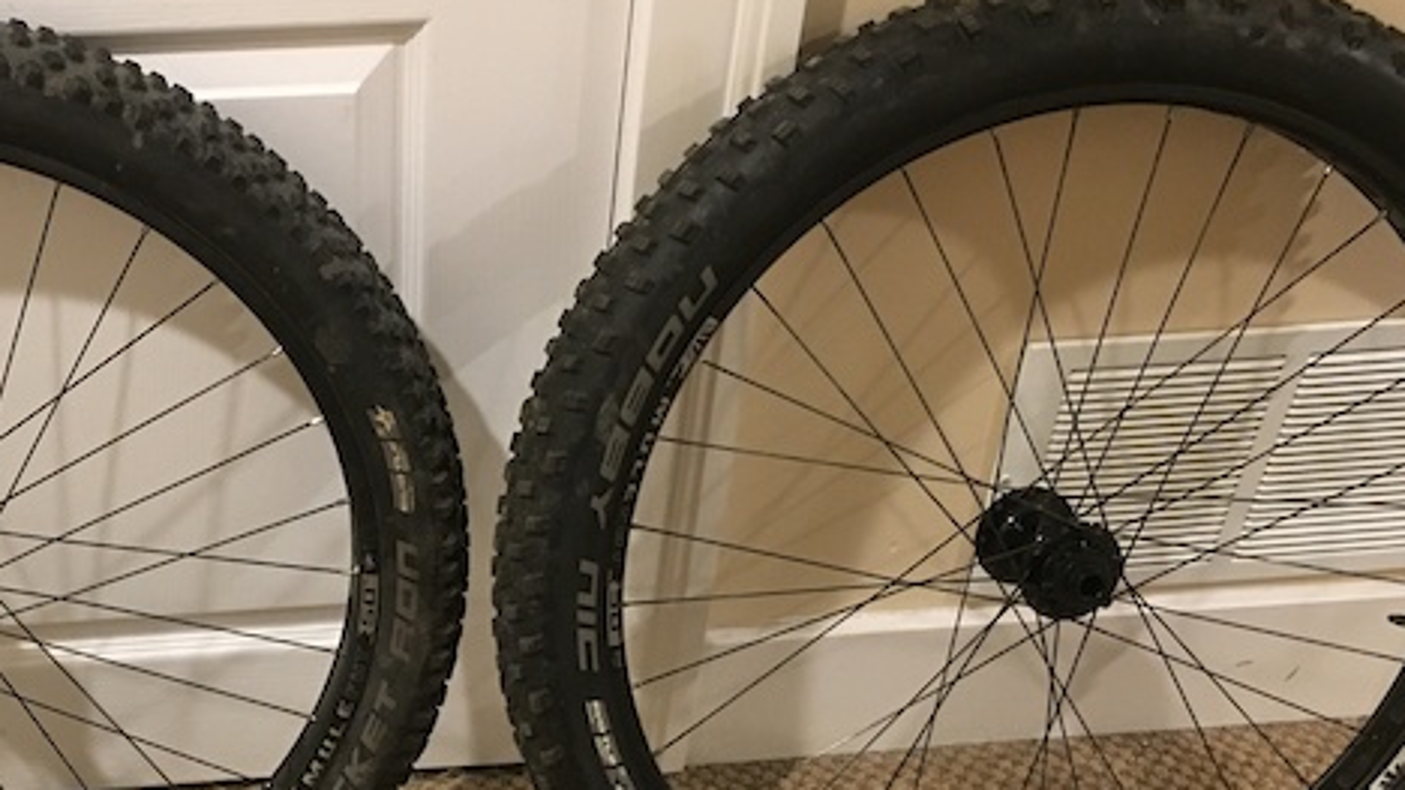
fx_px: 2011
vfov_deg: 22.0
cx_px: 399
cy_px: 592
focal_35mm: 54
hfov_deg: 37.8
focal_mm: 4.15
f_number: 2.2
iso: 200
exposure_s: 1/17
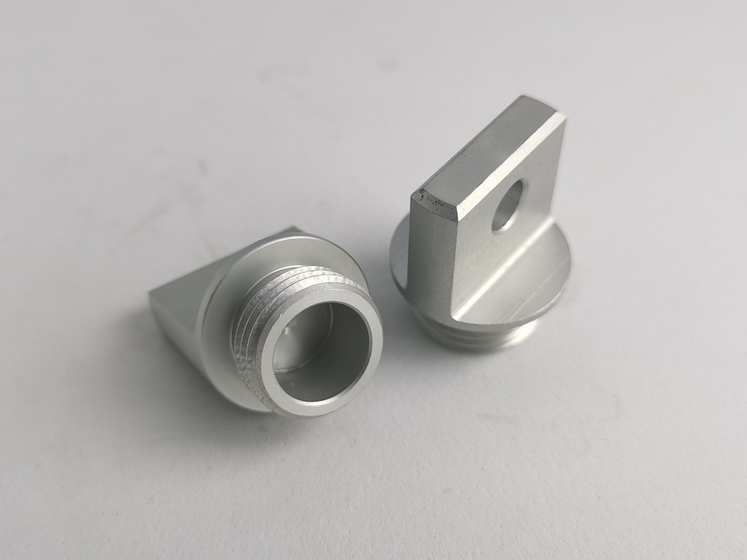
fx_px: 906
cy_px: 280
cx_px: 374
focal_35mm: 42
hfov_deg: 44.8
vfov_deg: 34.3
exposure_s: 1/775
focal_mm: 5.58
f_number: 1.8
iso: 50
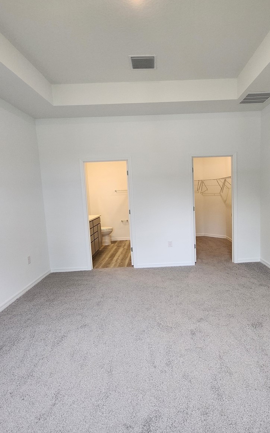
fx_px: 224
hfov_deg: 61.5
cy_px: 215
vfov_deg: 88.0
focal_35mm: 19
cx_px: 167
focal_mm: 1.74
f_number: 2.2
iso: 160
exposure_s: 1/60
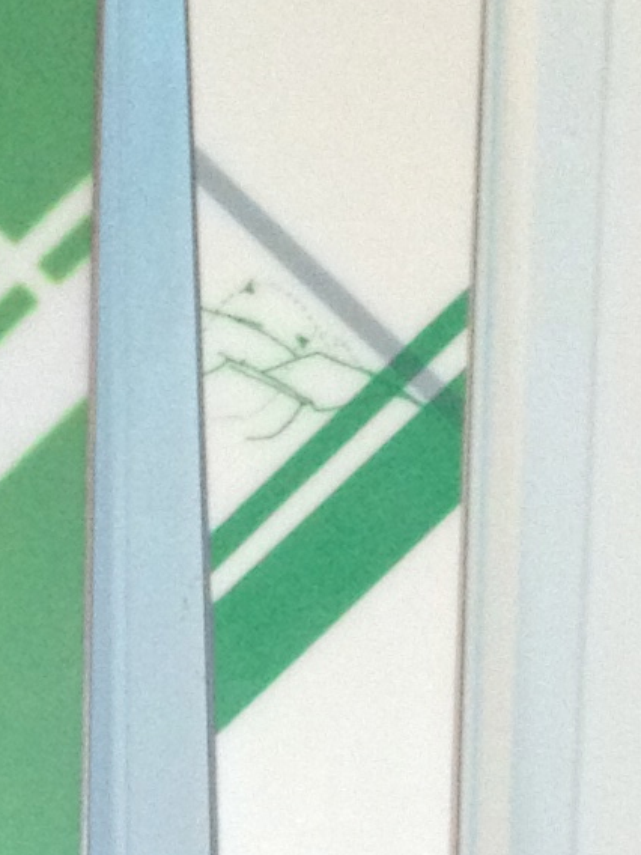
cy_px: 1612
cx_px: 99
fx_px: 4963
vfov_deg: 9.3
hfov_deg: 7.4
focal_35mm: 201
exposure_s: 1/17
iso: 250
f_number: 2.4
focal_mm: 4.28
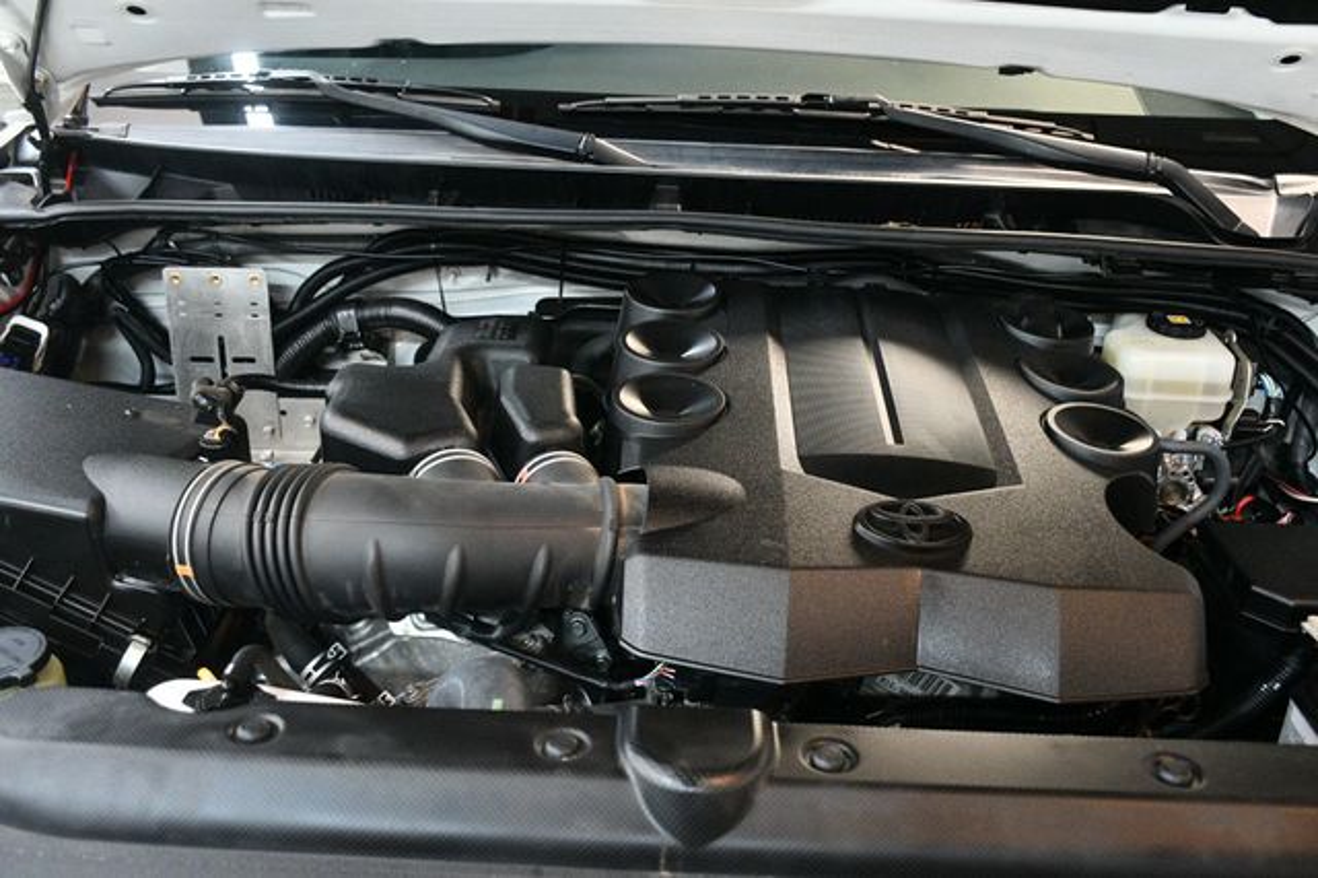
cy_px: 439
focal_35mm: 34
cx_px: 659
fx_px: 1244
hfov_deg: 55.8
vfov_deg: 38.8
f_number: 3.8
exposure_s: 1/60
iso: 4000
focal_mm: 23
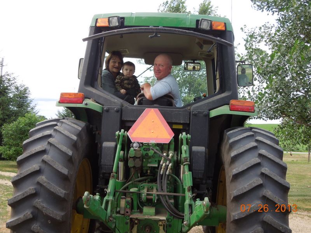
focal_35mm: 43
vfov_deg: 33.6
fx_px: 386
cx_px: 156
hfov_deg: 43.9
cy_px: 116
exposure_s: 1/200
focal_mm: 7.8
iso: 200
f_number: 3.9
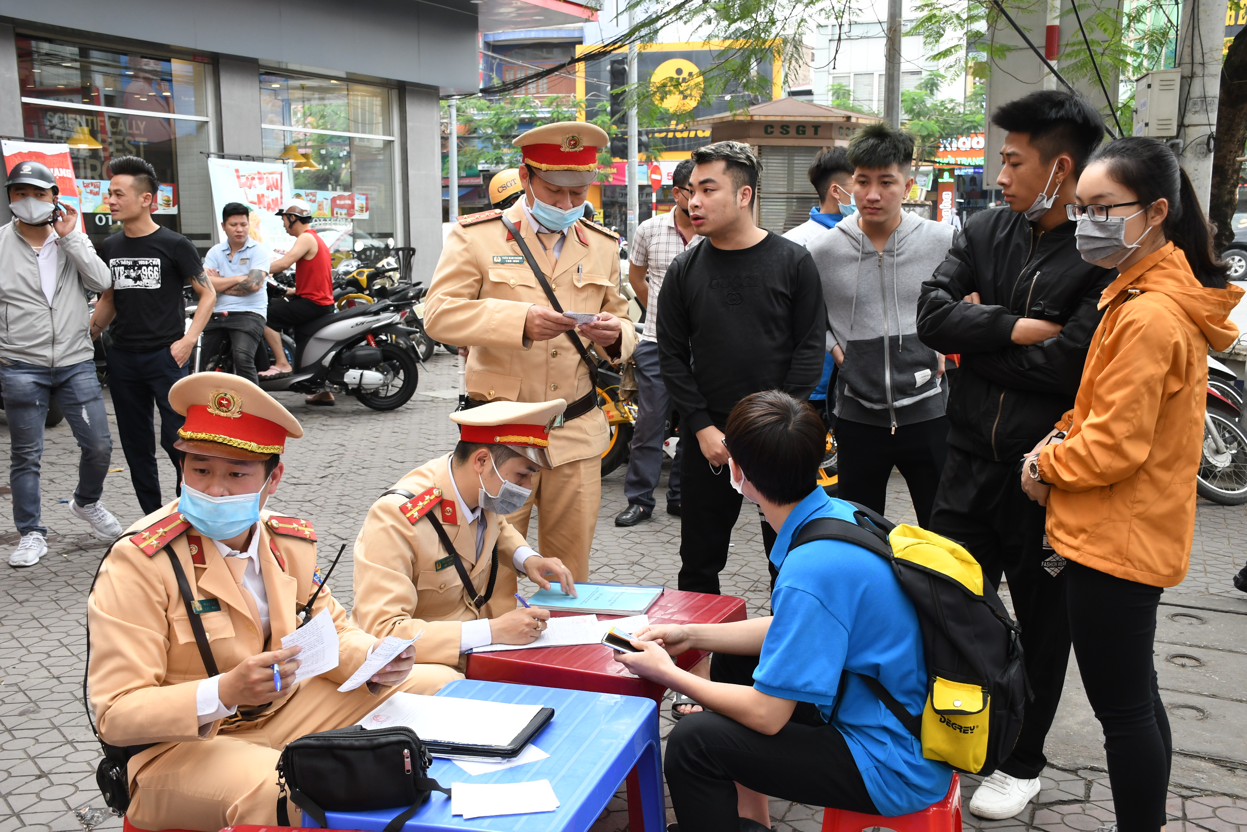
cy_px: 416
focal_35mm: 36
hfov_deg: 53.1
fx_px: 1247
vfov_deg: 36.9
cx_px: 624
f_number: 7.1
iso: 640
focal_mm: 24
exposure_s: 1/200
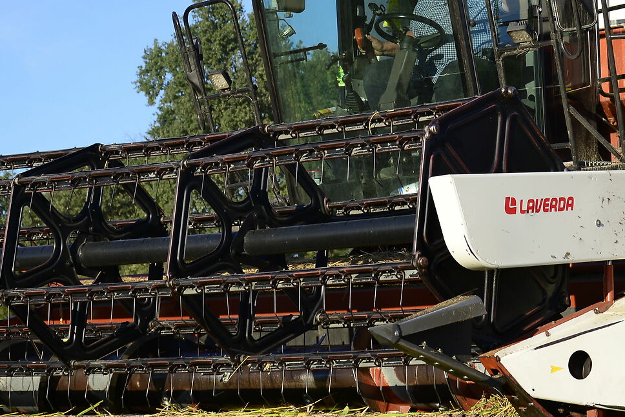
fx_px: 2066
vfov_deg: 11.5
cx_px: 466
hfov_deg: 17.1
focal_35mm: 119
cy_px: 165
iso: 100
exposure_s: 1/500
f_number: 4.5
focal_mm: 48
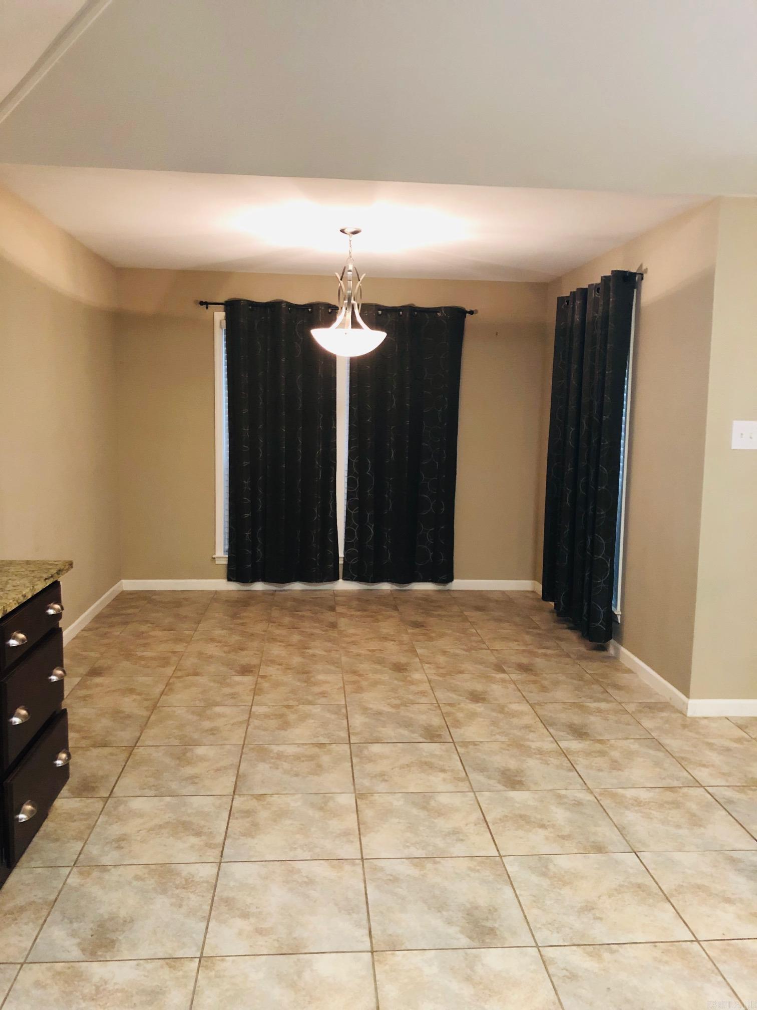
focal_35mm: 28
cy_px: 505
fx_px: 816
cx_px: 378
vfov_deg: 63.4
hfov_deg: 49.7
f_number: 1.8
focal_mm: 3.99
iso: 100
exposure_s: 1/12
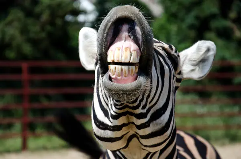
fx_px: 1052
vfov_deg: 8.7
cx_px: 120
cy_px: 80
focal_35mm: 158
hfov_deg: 13.1
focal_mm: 105
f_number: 5.6
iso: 100
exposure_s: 1/500
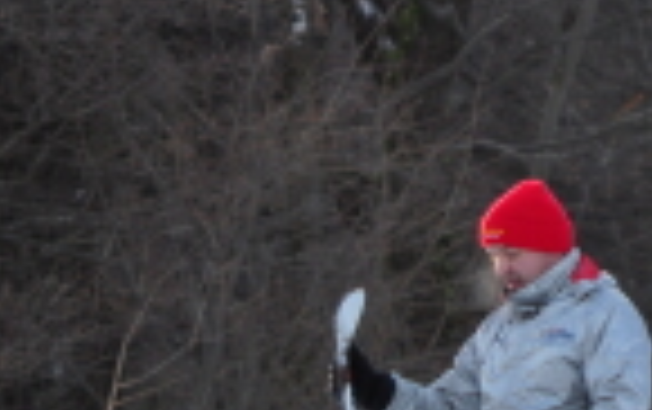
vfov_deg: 1.3
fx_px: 17950
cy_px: 155
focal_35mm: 1009
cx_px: 571
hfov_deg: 2.1
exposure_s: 1/200
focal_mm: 200
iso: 200
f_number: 5.6
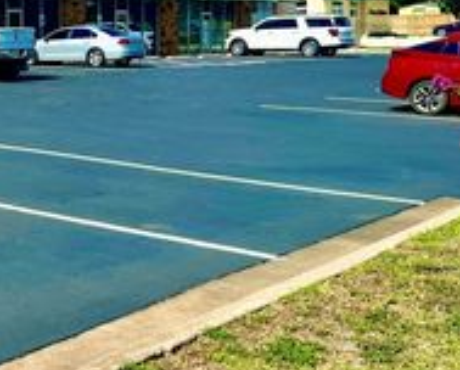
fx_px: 914
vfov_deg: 22.6
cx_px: -139
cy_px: 86
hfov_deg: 24.6
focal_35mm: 67
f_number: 1.6
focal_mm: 5.1
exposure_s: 1/4854
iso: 50
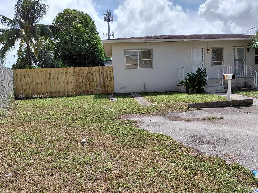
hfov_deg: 69.4
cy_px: 96
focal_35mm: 25
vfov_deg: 54.9
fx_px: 186
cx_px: 129
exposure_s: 1/2714
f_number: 1.8
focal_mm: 4.69
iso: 50
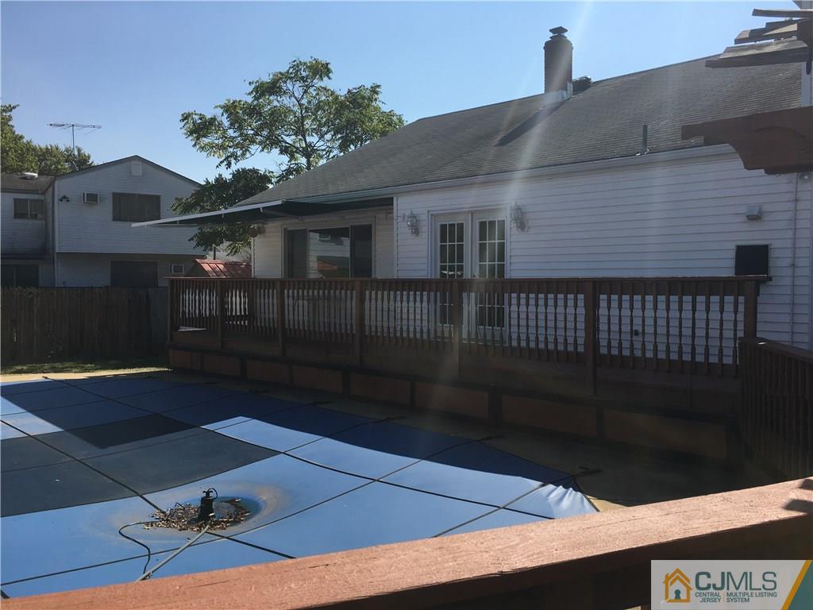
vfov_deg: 48.2
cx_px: 406
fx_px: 681
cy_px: 305
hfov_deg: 61.7
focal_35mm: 29
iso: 25
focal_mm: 4.15
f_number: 2.2
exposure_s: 1/1972
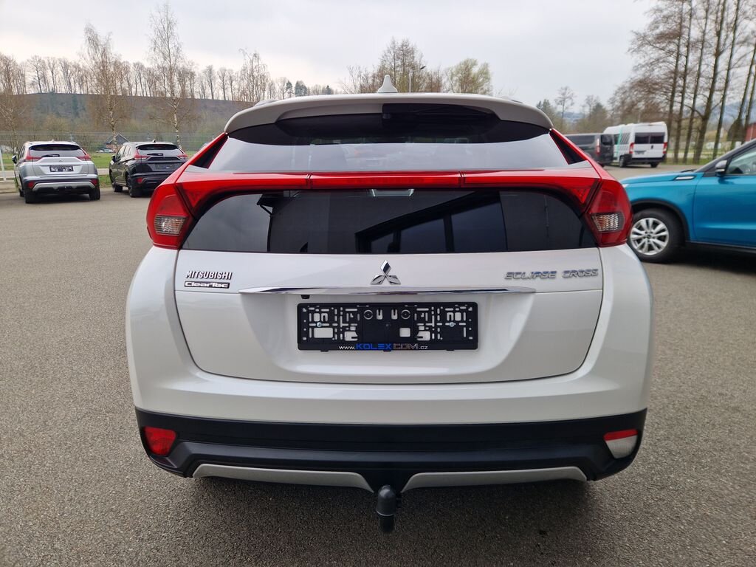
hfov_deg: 73.9
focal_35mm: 23
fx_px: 502
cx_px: 378
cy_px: 284
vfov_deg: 58.9
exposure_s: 1/4132
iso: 50
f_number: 1.8
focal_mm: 5.4
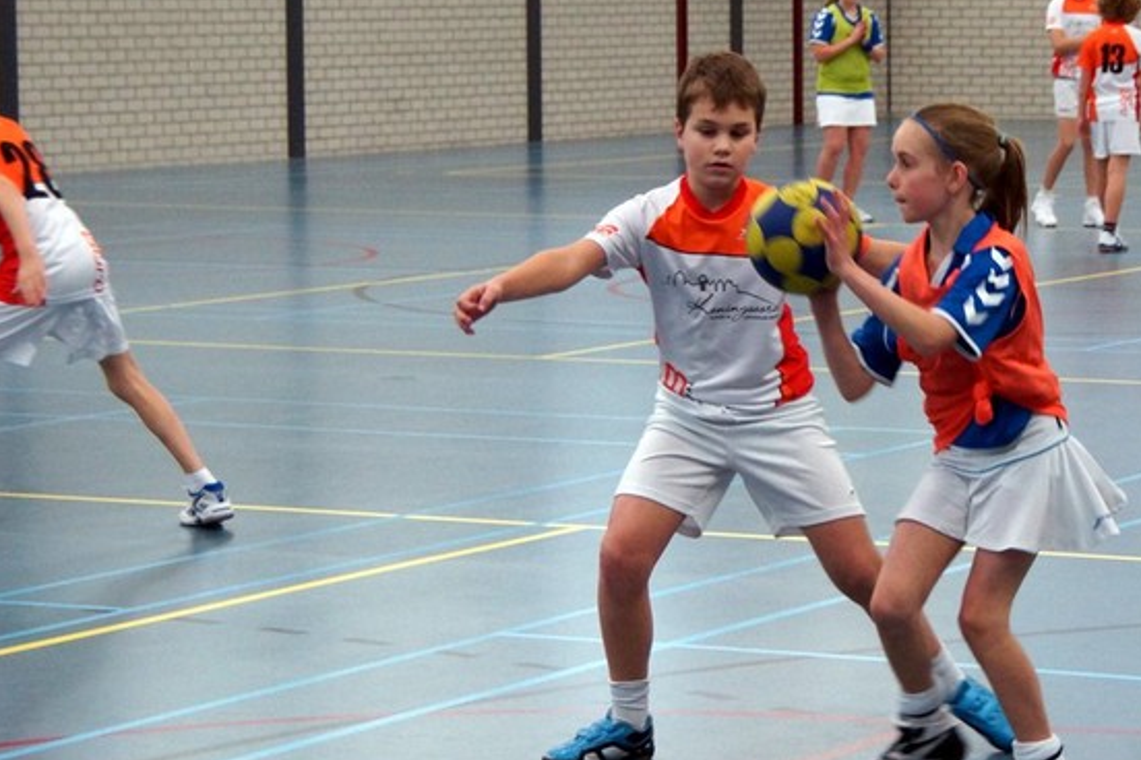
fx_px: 4847
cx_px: 922
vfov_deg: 9.0
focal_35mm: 153
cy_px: 314
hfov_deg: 13.4
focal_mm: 55
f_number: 5
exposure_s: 1/160
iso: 1250
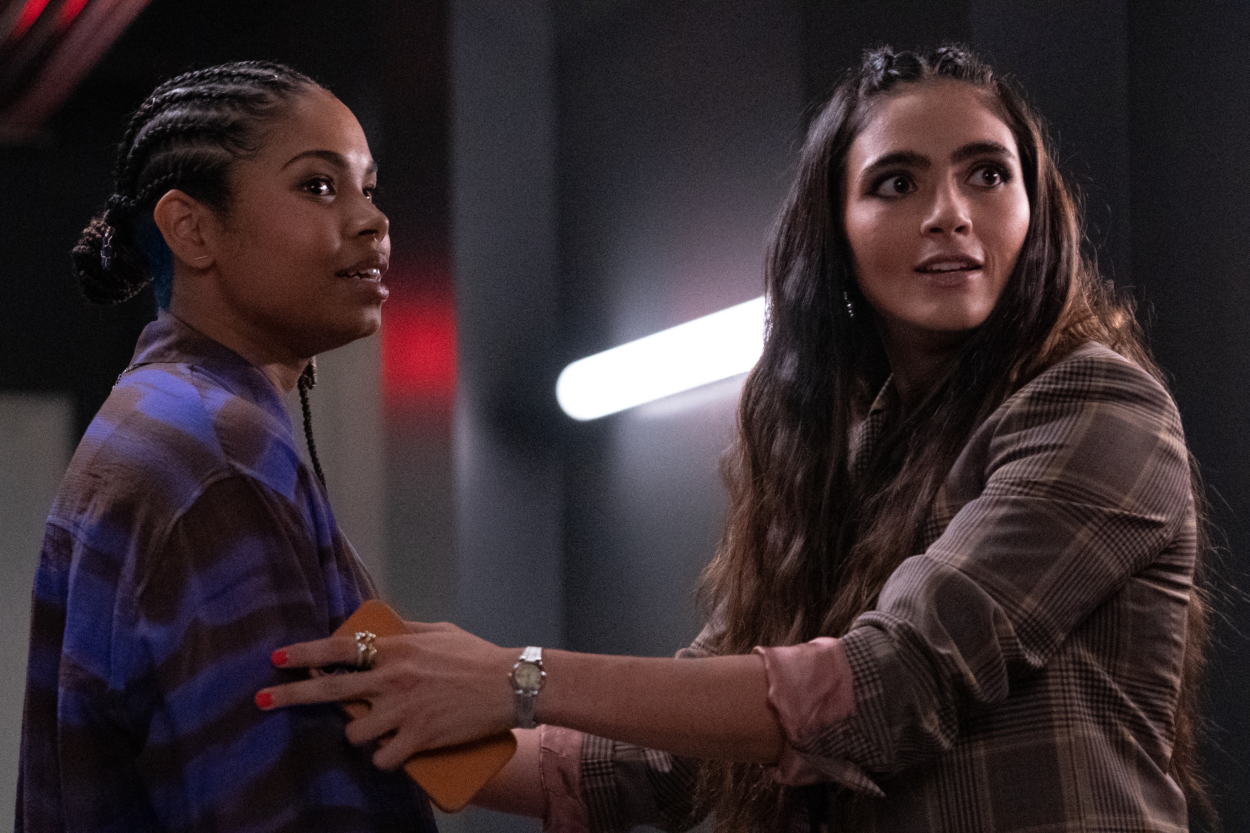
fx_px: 3646
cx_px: 625
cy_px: 416
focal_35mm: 105
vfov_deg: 13.0
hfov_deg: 19.5
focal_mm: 70
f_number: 2.8
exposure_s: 1/125
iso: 20000
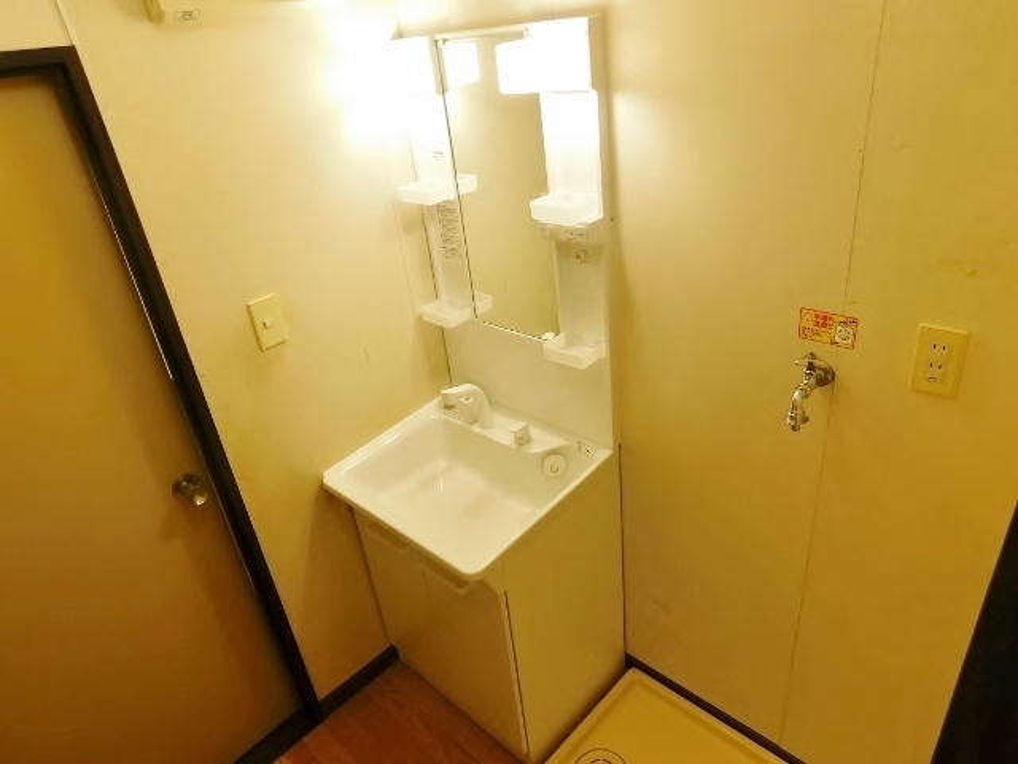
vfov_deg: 58.9
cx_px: 509
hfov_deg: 73.9
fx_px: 676
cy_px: 382
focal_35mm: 23
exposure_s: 1/50
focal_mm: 4
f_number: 3
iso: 125
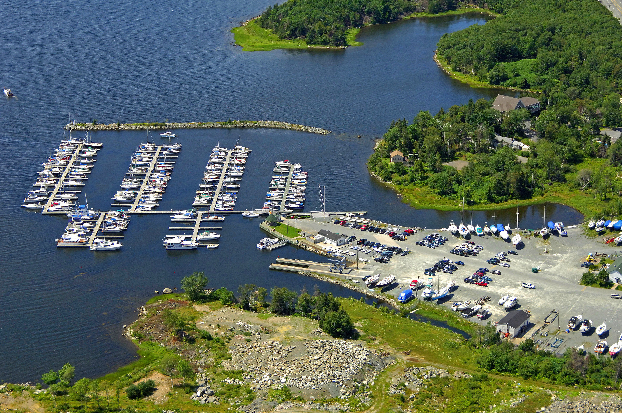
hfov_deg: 28.1
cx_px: 311
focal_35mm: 72
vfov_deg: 18.9
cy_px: 206
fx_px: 1242
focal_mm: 48
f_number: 6.7
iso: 400
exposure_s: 1/1000
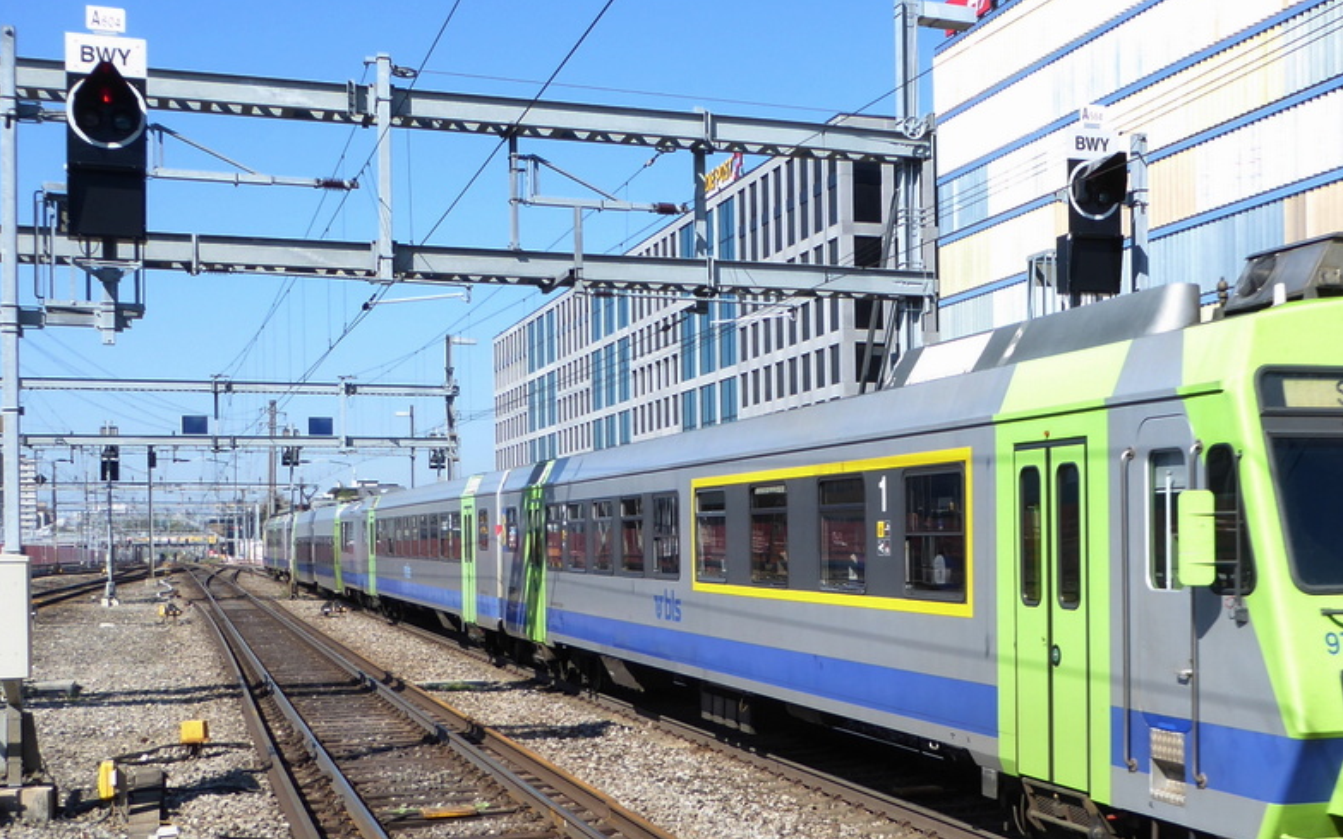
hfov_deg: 38.2
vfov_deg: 24.7
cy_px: 571
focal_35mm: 52
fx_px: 1903
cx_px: 945
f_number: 3.5
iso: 80
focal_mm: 5.4
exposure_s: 1/500
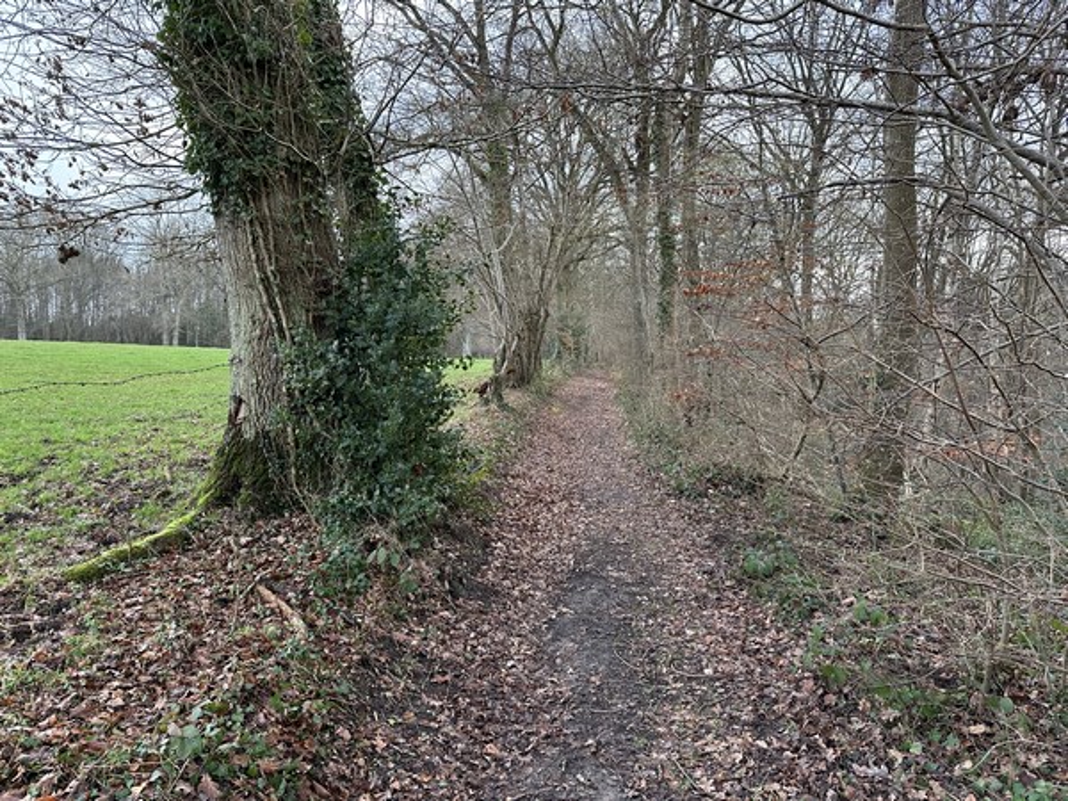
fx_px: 740
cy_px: 400
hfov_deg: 71.6
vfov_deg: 56.8
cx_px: 534
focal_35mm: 24
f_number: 1.78
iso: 125
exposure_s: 1/162
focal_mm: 6.86
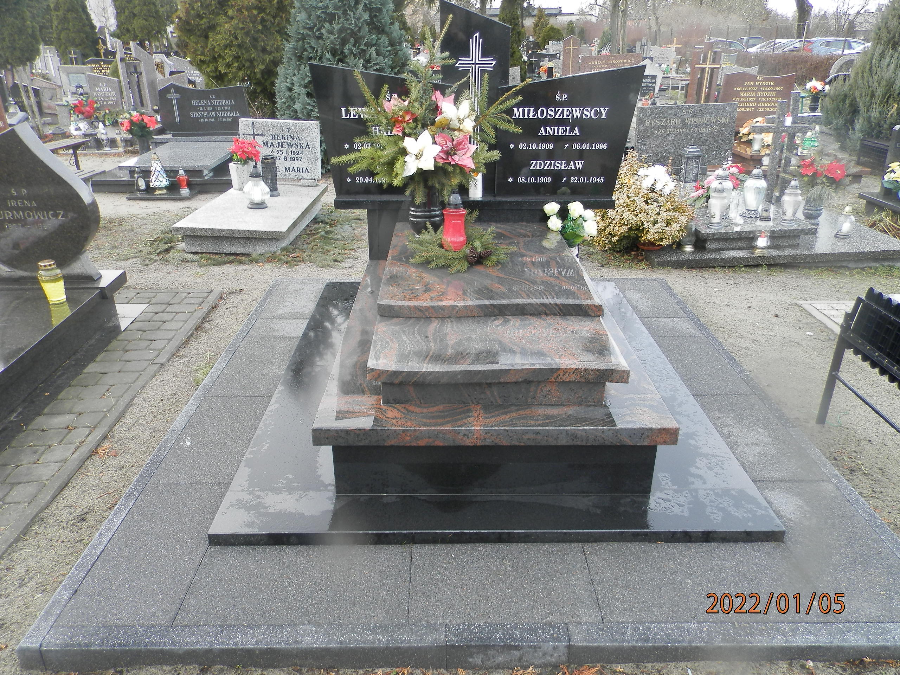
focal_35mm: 25
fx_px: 650
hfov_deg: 69.4
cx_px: 450
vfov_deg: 54.9
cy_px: 338
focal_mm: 4.5
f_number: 3.1
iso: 80
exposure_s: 1/40
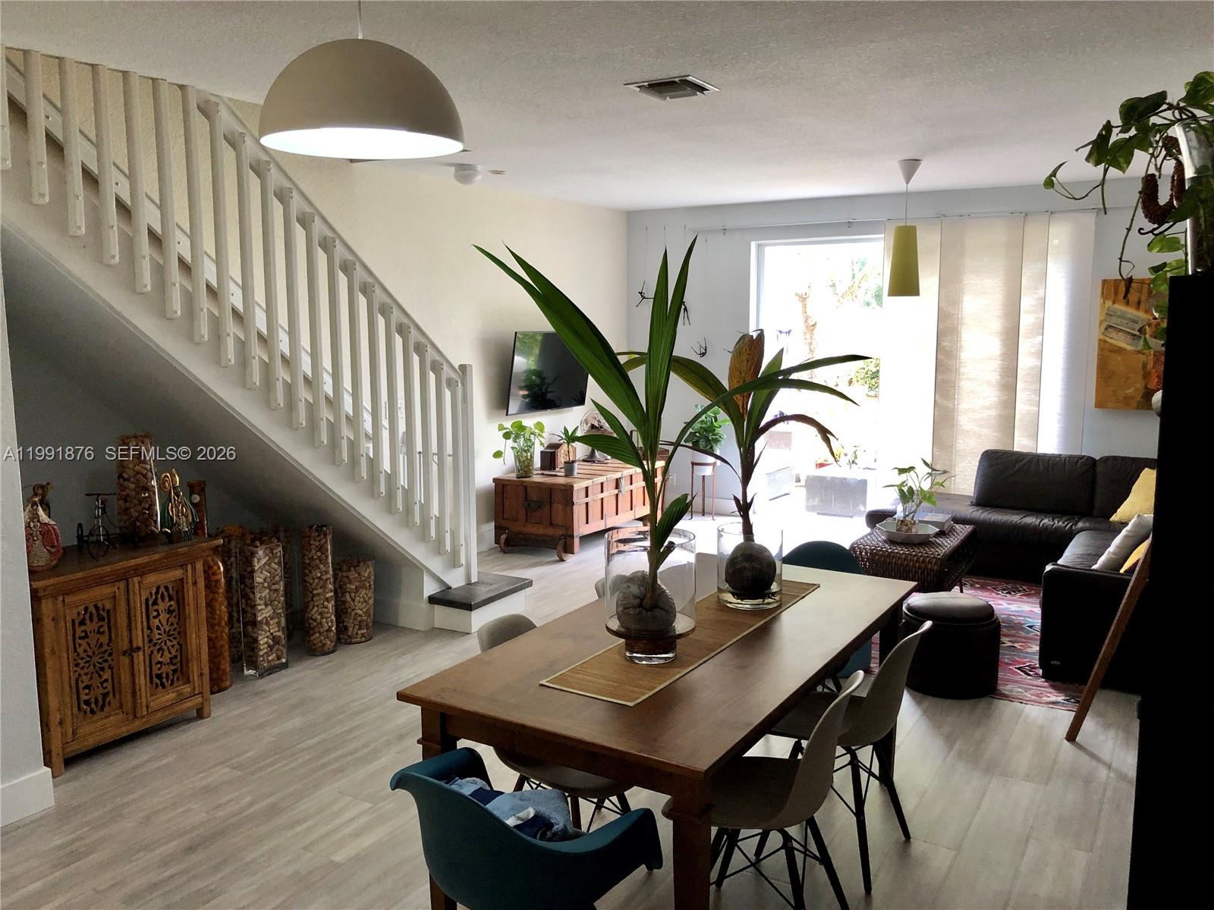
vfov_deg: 49.7
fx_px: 982
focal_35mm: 28
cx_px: 607
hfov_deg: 63.4
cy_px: 455
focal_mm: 4
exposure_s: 1/31
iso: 40
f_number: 1.8
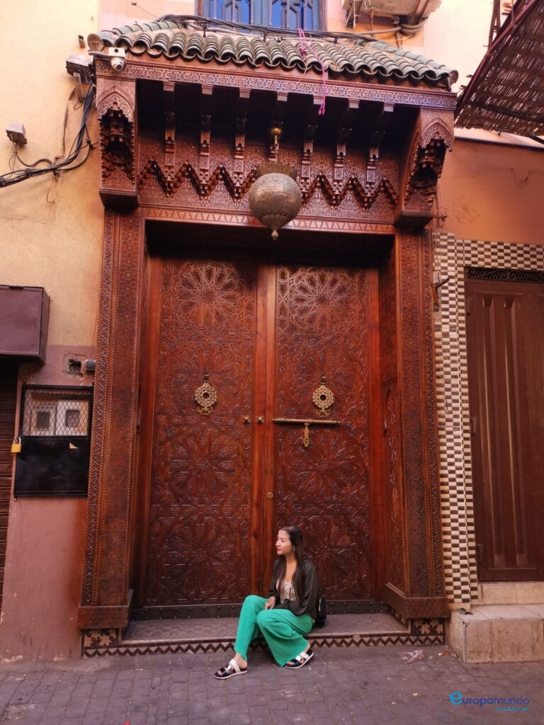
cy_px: 362
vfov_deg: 65.3
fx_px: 566
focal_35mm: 27
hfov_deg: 51.4
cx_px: 272
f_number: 1.8
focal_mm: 5.58
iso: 64
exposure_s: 1/100
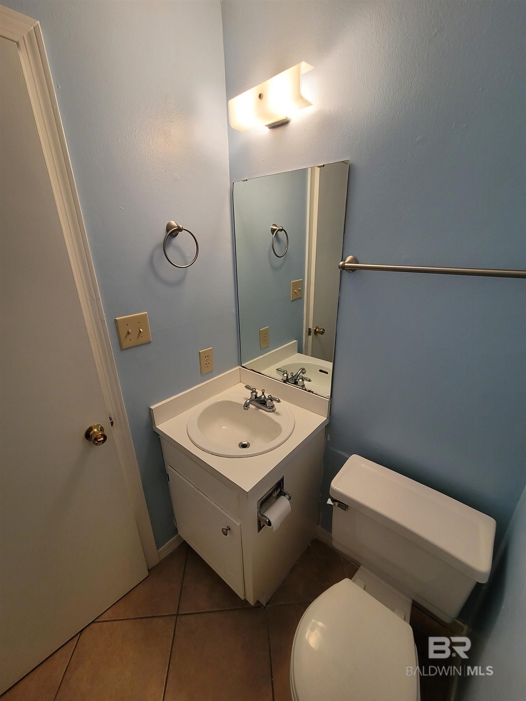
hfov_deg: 89.9
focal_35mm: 13
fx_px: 263
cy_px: 350
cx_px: 263
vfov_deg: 106.2
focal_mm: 2.2
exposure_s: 1/60
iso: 160
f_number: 2.2
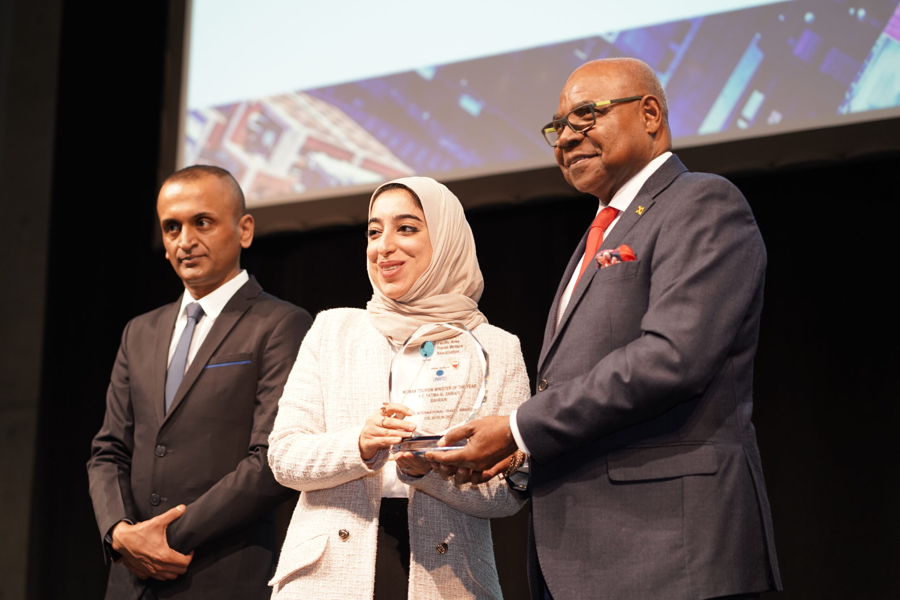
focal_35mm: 85
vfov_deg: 16.1
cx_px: 450
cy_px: 300
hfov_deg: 23.9
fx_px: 2125
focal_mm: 85
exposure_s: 1/160
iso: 1250
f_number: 2.8
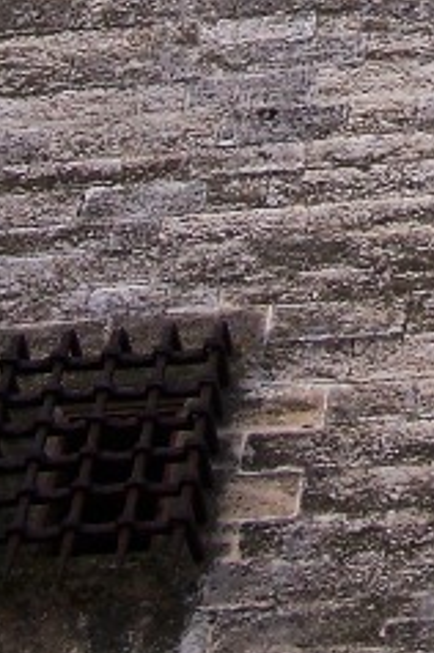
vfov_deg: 11.9
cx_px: 591
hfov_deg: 8.0
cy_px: -225
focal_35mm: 168
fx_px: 3047
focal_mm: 8
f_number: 3.2
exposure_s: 1/350
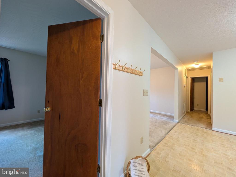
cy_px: 88
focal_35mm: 12
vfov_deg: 94.5
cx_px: 118
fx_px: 82
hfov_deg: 110.5
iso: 288
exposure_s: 1/40
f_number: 1.7
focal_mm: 2.02
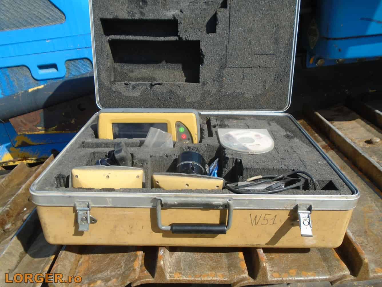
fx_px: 287
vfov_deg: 53.1
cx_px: 191
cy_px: 144
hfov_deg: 67.3
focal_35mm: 26
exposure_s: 1/1000
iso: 100
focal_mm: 4.6
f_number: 3.2
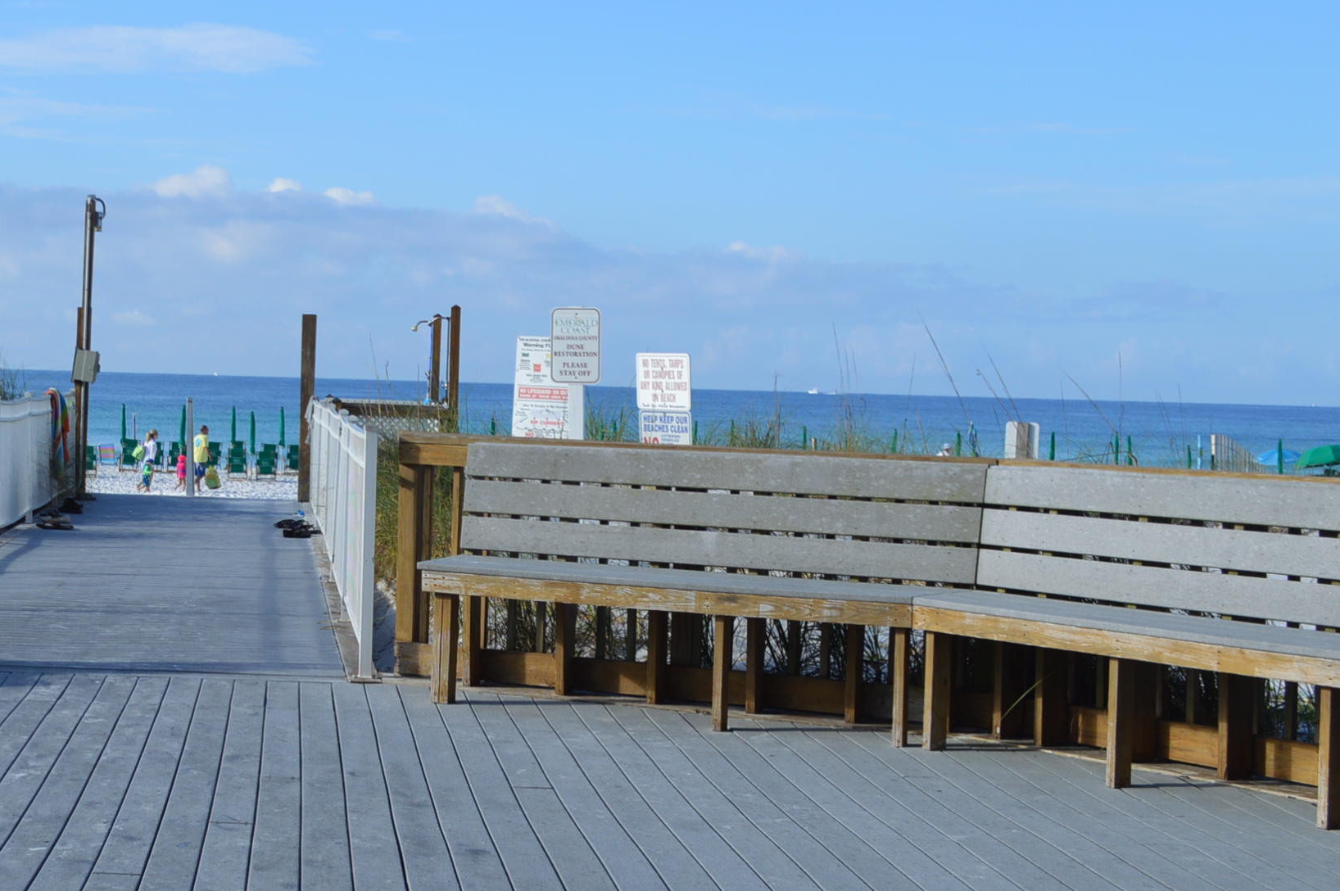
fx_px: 2455
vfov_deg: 20.5
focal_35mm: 66
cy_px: 288
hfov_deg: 29.3
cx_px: 138
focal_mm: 24
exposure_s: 1/250
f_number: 8
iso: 100
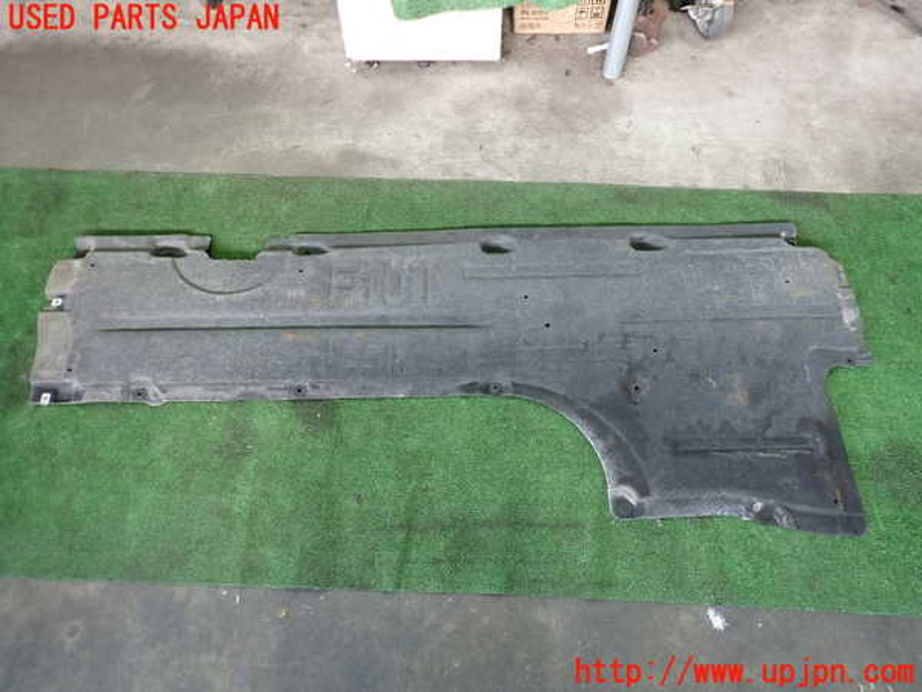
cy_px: 346
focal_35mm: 25
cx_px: 461
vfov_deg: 54.9
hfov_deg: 69.4
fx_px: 666
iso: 400
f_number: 2
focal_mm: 4.5
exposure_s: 1/30
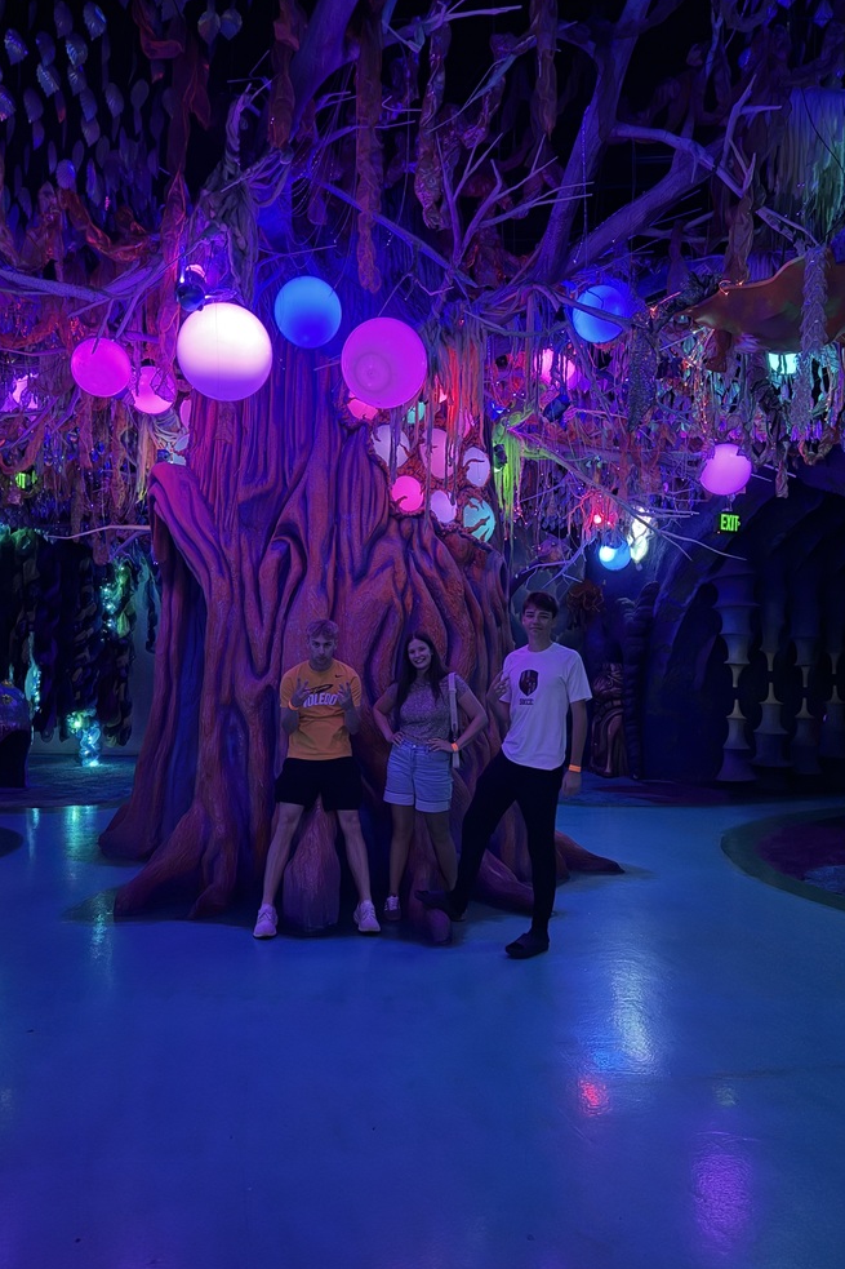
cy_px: 643
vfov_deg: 69.4
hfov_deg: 49.5
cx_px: 423
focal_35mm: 26
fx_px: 916
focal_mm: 6.76
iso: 1600
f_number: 1.78
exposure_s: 1/26
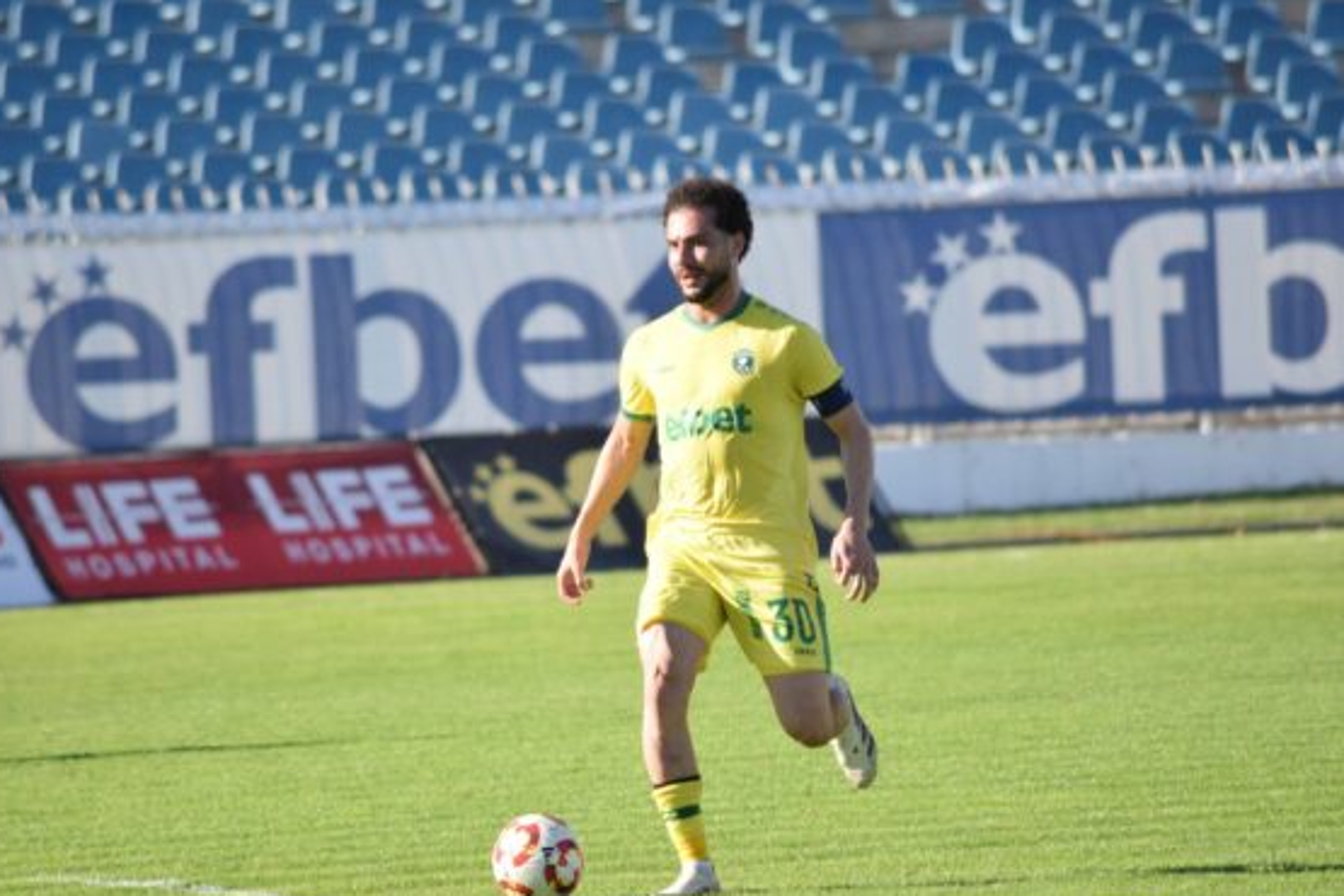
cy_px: 465
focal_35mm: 511
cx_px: 615
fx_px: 19076
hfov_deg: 4.0
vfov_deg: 2.7
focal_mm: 300
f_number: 5.6
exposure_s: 1/800
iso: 400
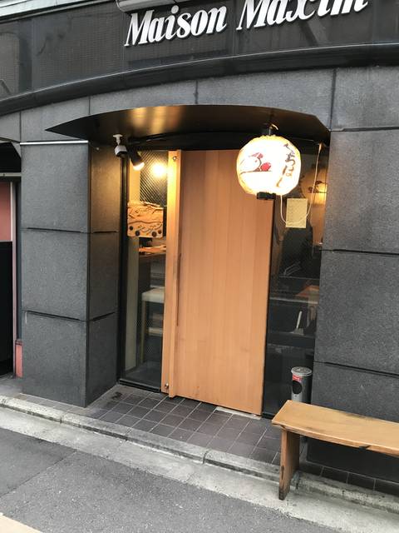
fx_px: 430
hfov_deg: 49.7
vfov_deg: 63.4
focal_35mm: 28
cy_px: 266
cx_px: 200
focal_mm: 3.99
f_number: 1.8
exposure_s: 1/15
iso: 40
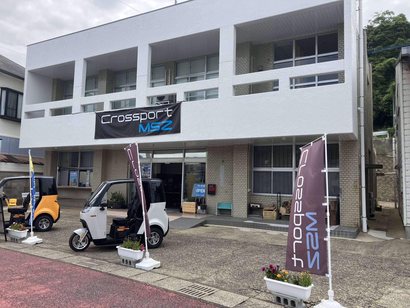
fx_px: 332
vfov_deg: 49.7
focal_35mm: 28
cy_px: 154
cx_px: 205
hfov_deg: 63.4
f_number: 1.8
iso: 32
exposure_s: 1/1312
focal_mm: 3.99
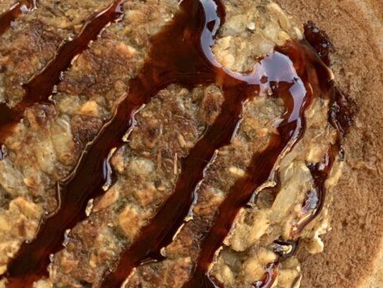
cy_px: -127
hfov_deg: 20.6
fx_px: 930
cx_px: 538
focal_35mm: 84
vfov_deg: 16.3
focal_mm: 4.25
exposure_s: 1/122
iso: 64
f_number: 1.8
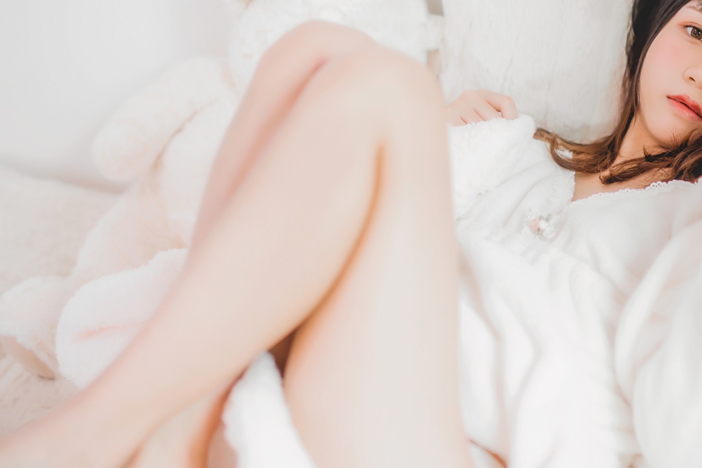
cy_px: 188
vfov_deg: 20.0
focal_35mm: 68
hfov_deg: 29.6
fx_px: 1326
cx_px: 409
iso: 250
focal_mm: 50
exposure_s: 1/160
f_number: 1.4
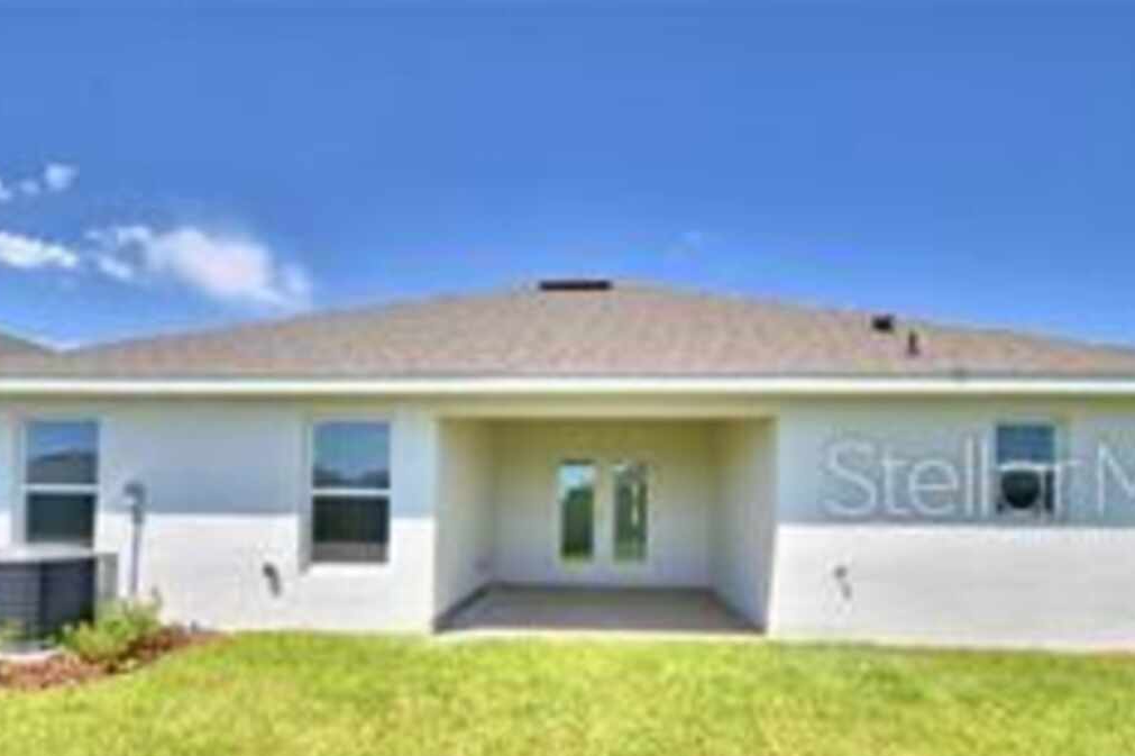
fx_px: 599
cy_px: 477
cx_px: 565
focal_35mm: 19
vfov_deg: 63.5
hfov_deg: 86.9
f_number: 4.5
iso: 100
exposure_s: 1/1600
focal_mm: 10
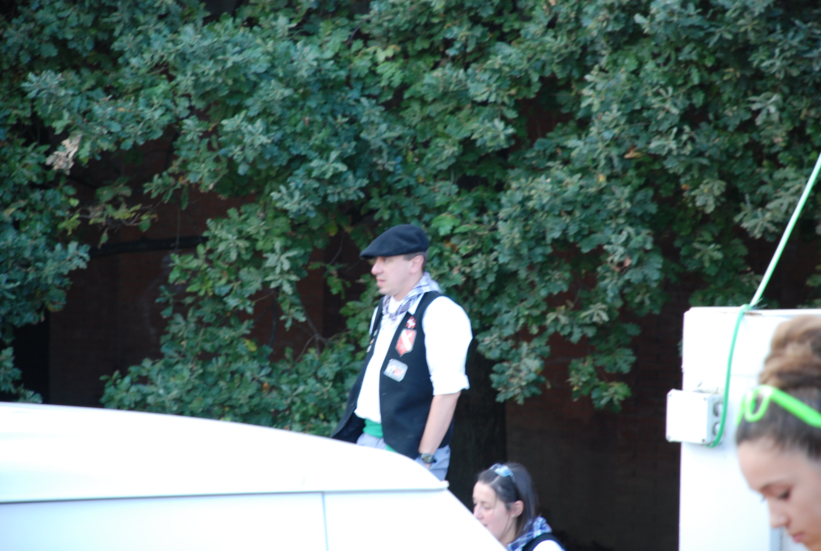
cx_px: 410
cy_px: 276
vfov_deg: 6.8
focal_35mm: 202
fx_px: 4628
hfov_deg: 10.1
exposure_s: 1/25
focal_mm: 135
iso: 400
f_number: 5.6
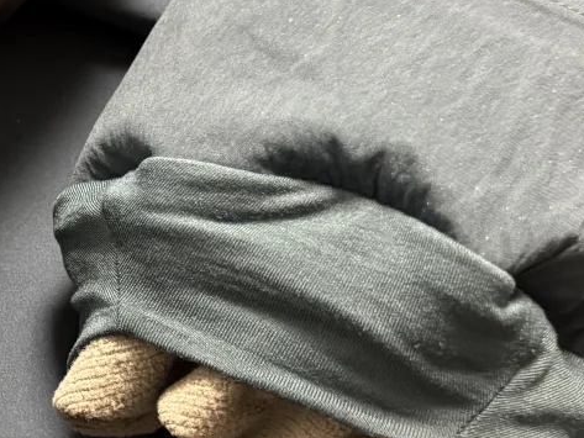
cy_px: 267
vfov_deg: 20.1
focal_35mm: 73
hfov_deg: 24.8
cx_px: -63
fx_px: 1232
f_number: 1.78
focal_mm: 6.76
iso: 1000
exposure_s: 1/40
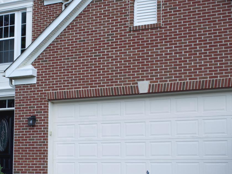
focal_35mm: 70
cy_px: 123
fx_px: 469
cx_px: 54
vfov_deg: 20.9
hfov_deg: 27.3
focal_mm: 30
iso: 100
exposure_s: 1/320
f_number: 5.6
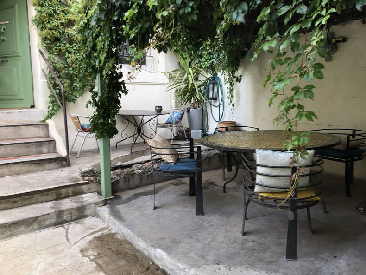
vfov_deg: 49.7
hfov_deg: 63.5
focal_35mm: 28
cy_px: 138
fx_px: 296
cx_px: 183
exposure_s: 1/120
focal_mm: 3.99
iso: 64
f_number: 1.8
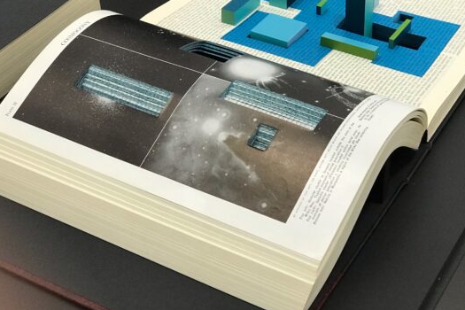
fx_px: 956
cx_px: 258
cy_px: 119
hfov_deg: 27.3
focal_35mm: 74
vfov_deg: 18.4
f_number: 2.8
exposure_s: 1/50
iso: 200
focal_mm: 6.6
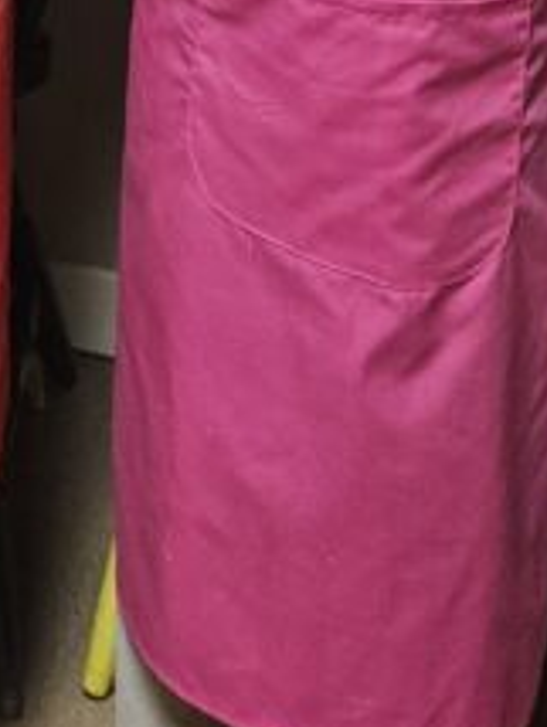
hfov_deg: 12.8
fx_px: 2313
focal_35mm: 110
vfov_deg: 15.0
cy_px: -662
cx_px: -282
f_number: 1.8
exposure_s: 1/52.8
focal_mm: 5.4
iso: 250
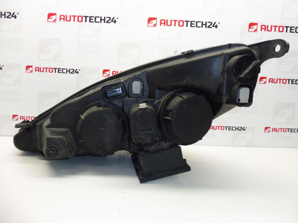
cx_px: 149
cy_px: 112
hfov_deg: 69.4
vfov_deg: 54.9
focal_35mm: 25
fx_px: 215
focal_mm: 4.4
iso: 200
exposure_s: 1/60
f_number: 3.5
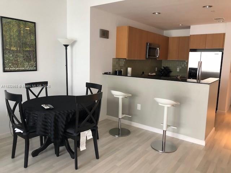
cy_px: 86
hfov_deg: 63.4
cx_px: 116
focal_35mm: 28
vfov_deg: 49.7
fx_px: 187
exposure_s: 1/30
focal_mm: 3.99
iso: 40
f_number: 1.8
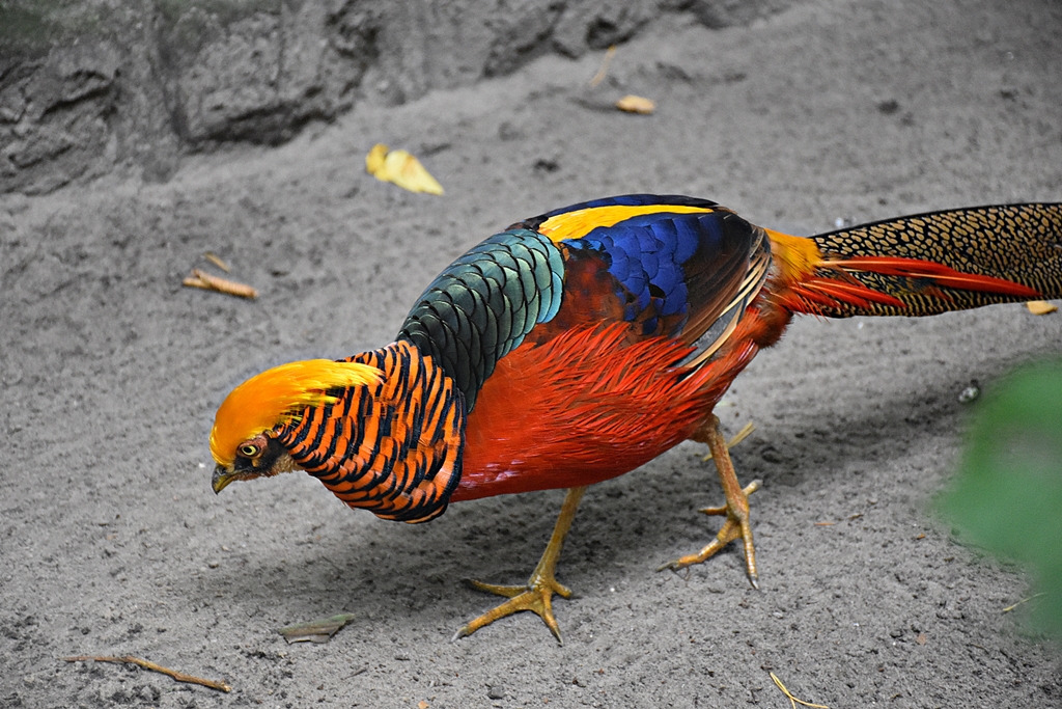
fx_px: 3983
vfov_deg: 10.2
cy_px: 354
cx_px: 531
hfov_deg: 15.2
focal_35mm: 135
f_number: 5.3
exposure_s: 1/125
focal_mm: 90
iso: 3600
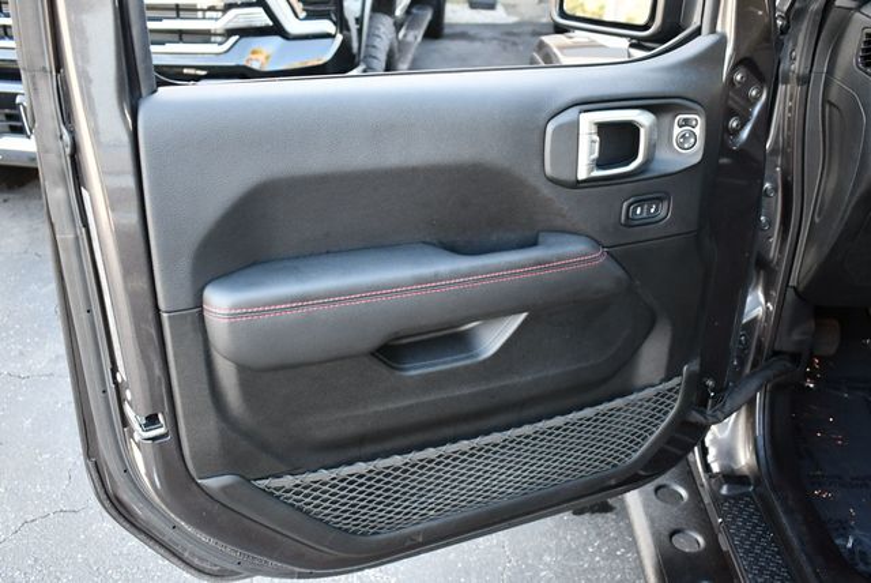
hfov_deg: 53.1
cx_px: 436
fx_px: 872
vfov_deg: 36.9
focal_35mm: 36
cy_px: 292
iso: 900
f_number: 3.5
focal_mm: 18
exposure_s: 1/125
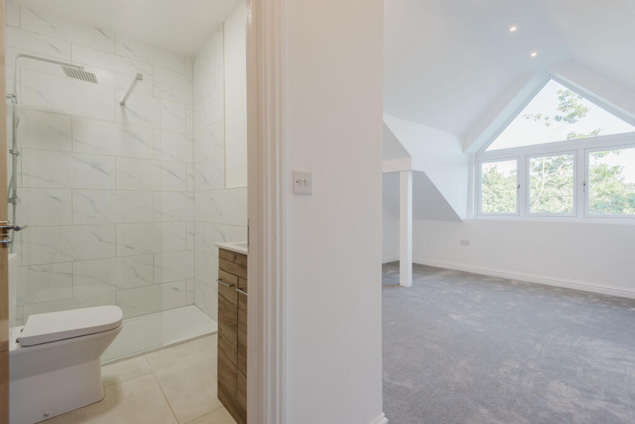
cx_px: 318
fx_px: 282
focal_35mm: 16
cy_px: 212
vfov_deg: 73.8
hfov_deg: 96.7
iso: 100
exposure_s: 1/20
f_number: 8
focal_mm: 16
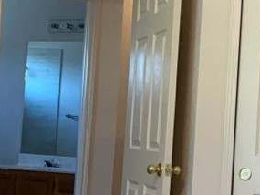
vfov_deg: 15.2
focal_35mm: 97
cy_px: 115
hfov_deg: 19.9
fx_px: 729
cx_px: 220
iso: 125
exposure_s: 1/100
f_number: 1.8
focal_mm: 3
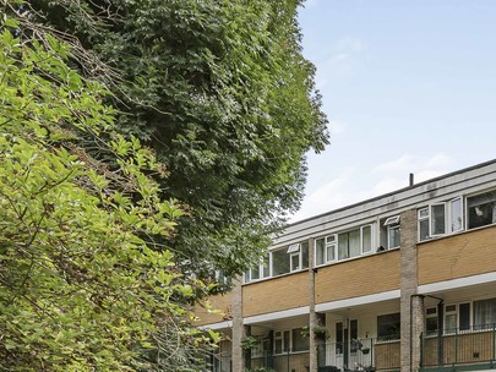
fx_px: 487
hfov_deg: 38.4
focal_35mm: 34
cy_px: 349
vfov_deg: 38.3
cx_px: 607
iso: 320
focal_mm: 14
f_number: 9
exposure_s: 1/400
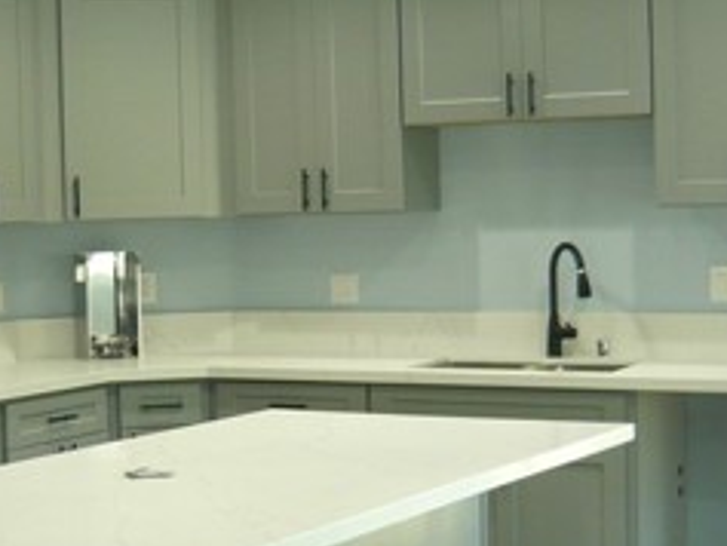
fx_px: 1870
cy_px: 236
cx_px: 89
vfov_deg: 16.6
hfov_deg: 21.6
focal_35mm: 89
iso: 200
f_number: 2.8
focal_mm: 5.5
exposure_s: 1/30
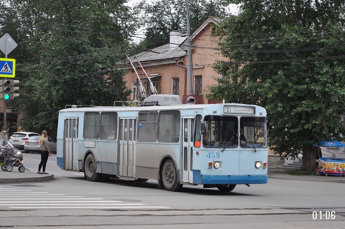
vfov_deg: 17.4
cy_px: 114
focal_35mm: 78
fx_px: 747
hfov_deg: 26.0
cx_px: 172
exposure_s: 1/1000
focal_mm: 52
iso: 500
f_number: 5
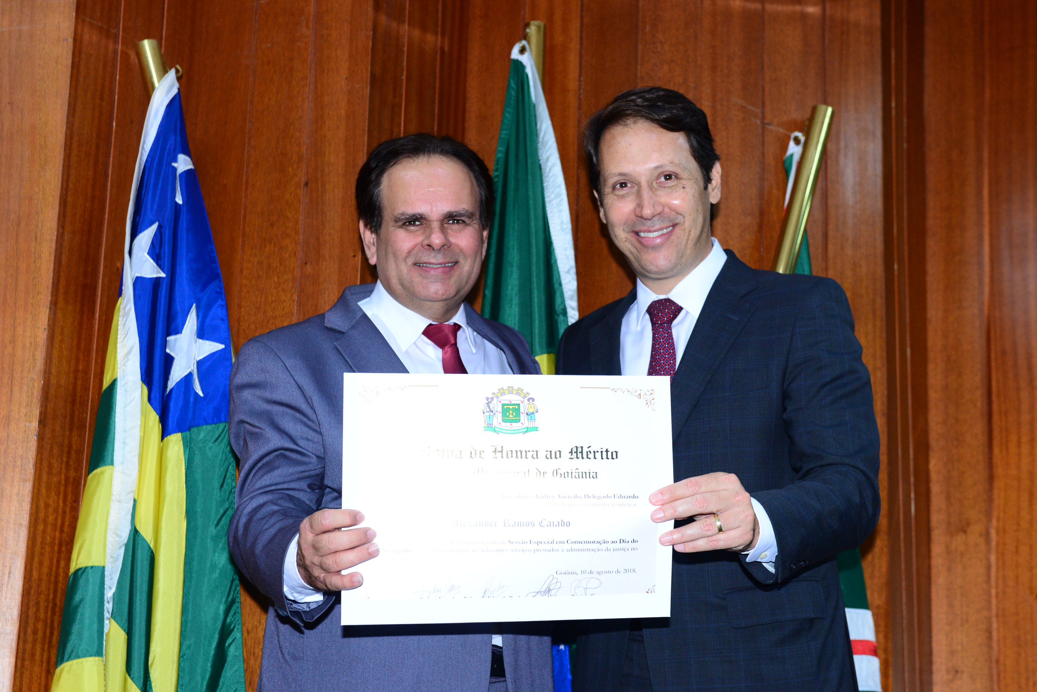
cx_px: 518
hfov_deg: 32.4
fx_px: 1787
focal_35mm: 62
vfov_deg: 21.9
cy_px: 346
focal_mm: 62
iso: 2000
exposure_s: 1/125
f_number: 5.6
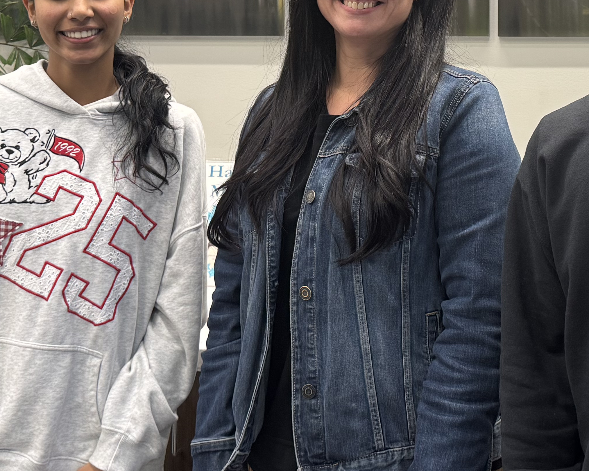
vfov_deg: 22.7
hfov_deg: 28.4
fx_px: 1151
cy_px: 70
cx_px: 417
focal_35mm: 66
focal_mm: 6.76
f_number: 1.78
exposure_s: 1/50
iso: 160
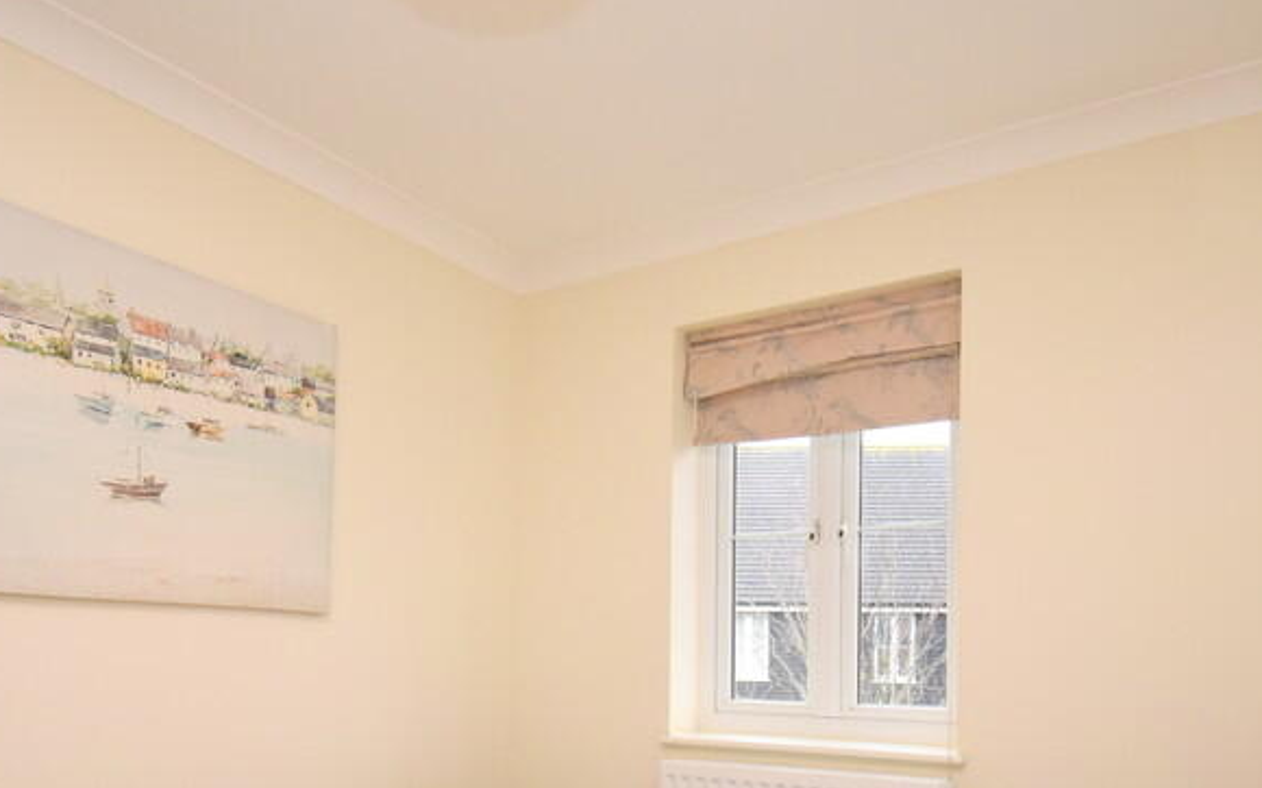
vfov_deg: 43.1
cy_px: 667
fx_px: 928
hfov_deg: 68.2
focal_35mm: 27
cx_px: 561
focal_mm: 10
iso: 1000
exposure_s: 1/125
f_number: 4.5
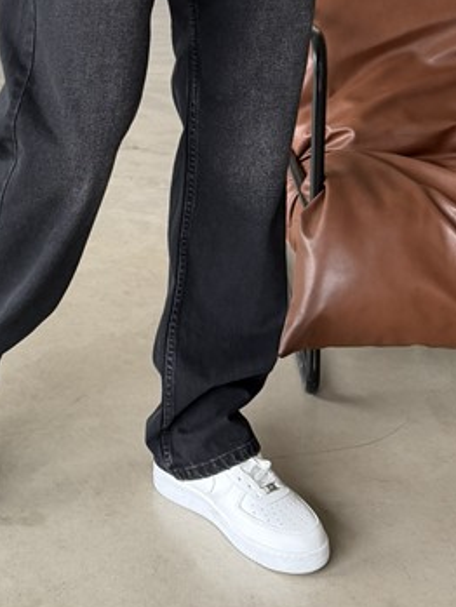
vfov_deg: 32.5
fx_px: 965
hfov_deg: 26.4
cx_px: 153
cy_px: 19
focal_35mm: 55
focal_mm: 6.76
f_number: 1.78
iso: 200
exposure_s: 1/78
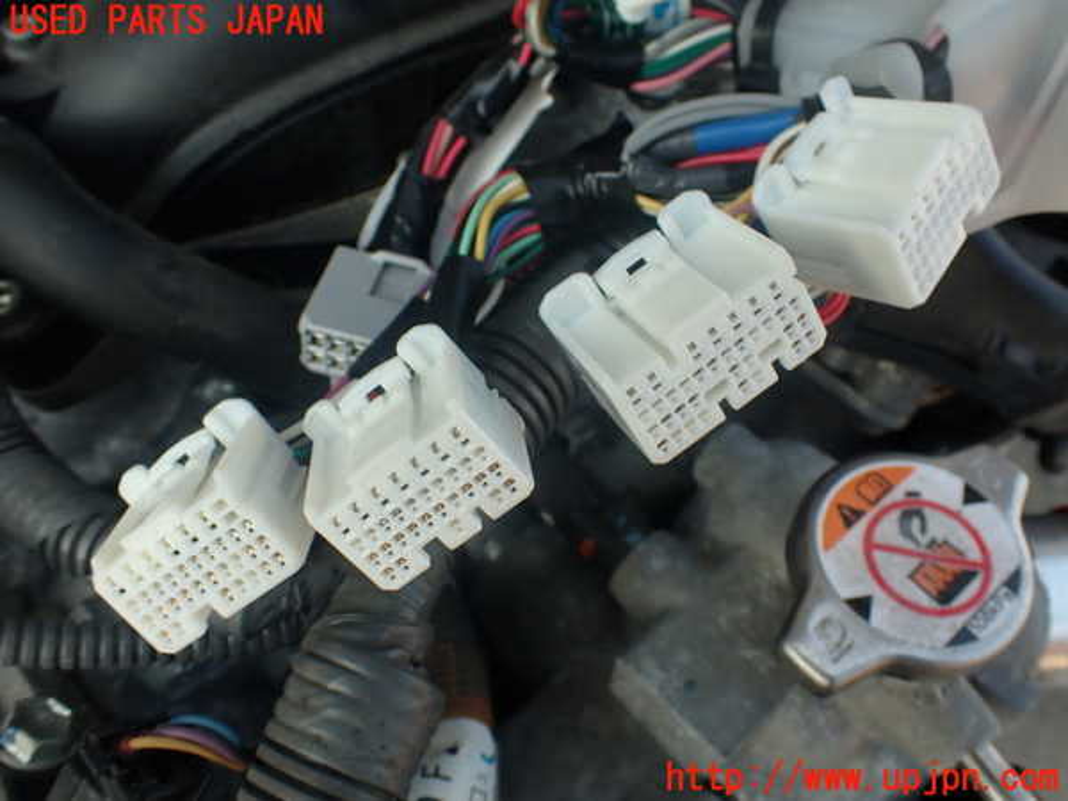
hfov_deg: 56.8
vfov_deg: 44.2
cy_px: 400
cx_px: 534
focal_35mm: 32
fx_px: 987
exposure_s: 1/250
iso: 100
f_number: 3.2
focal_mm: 5.79
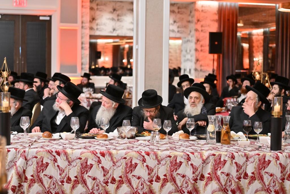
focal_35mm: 70
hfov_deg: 28.8
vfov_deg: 19.5
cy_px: 97
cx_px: 145
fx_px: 564
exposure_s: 1/200
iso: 1250
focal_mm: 70
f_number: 2.8
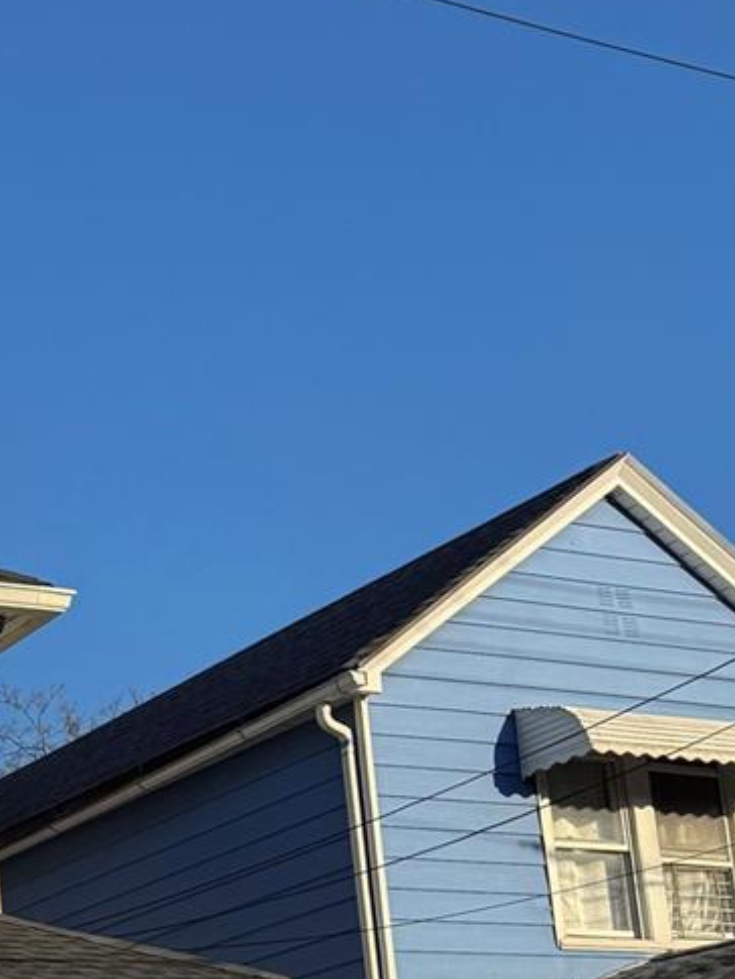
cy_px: 1040
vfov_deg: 24.2
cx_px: -353
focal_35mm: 76
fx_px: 2151
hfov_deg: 17.5
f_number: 1.78
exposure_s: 1/4049
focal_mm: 6.76
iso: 80
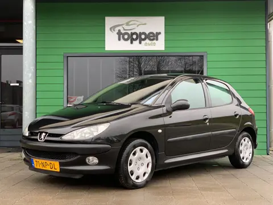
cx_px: 136
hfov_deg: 36.8
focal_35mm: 52
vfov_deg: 28.0
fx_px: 410
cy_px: 102
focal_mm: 6
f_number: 2.4
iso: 50
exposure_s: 1/122
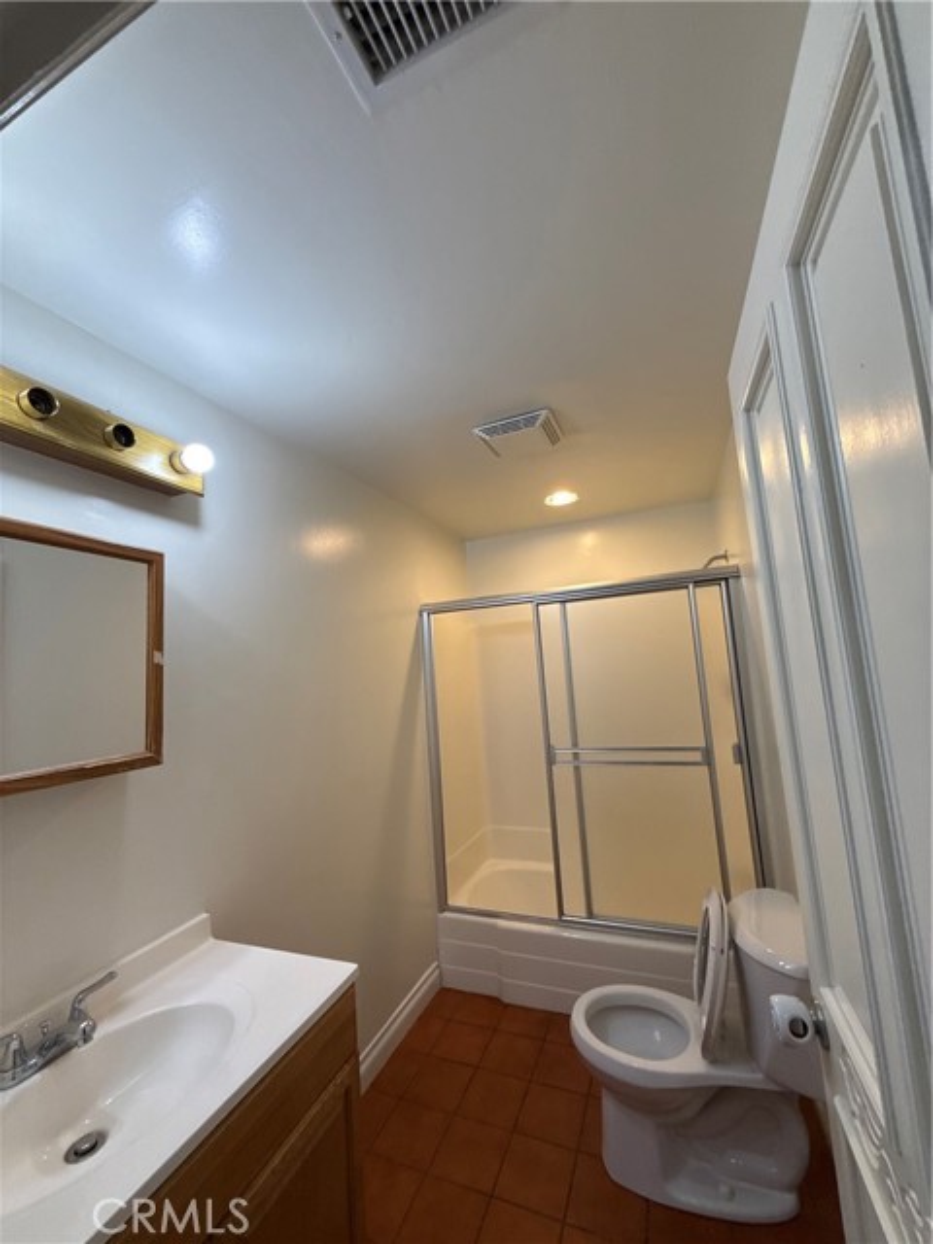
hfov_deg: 85.7
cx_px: 466
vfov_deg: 102.1
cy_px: 622
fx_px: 503
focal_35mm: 14
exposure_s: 1/120
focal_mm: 2.22
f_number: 2.2
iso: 200
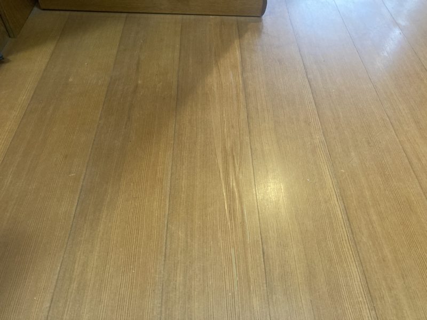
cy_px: 160
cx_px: 214
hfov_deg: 63.4
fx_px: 345
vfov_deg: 49.7
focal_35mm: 28
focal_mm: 3.99
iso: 320
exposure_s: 1/40
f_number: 1.8
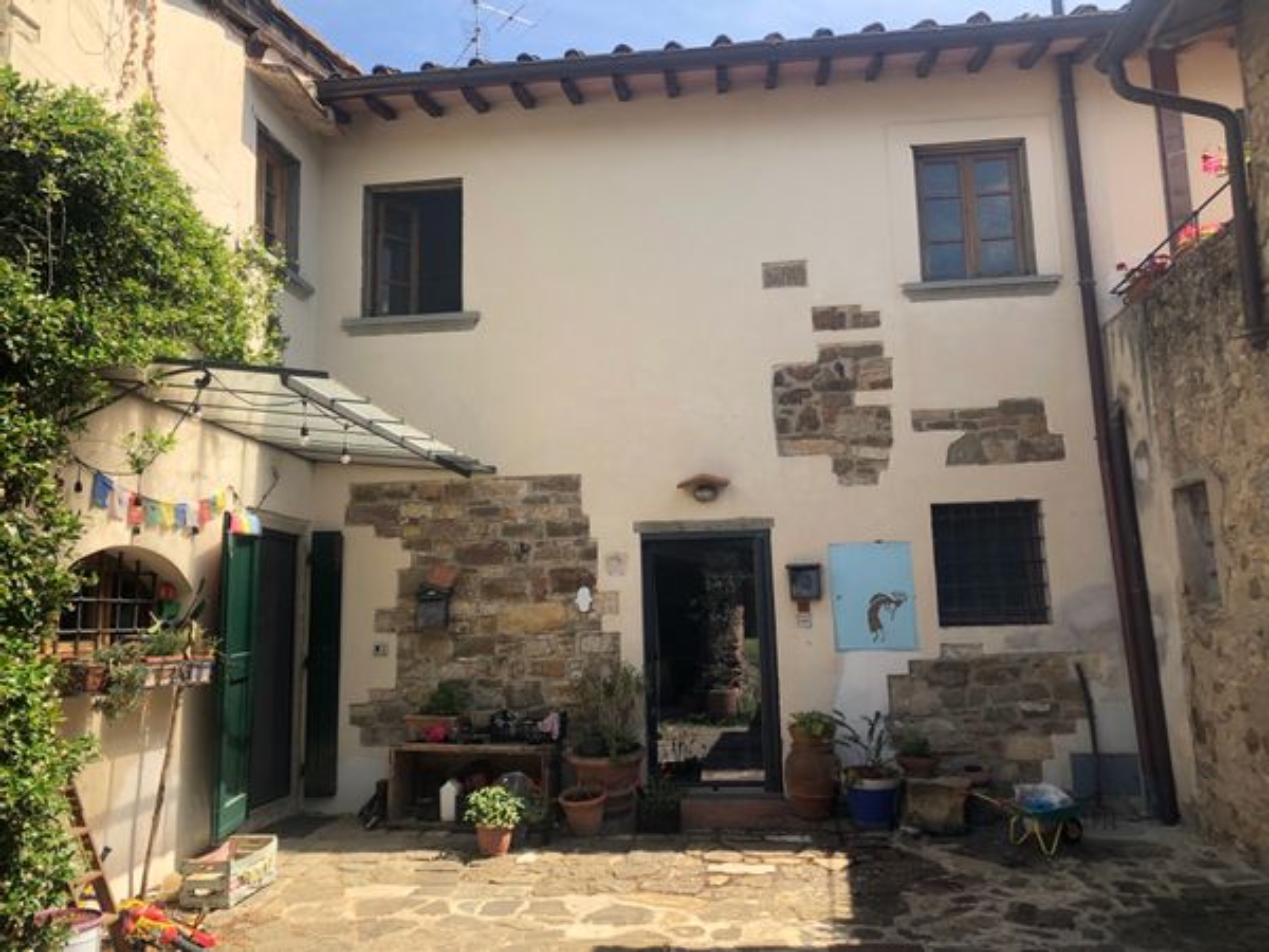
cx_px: 634
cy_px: 476
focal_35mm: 28
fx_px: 1026
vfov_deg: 49.7
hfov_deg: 63.4
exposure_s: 1/727
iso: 20
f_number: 1.8
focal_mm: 3.99
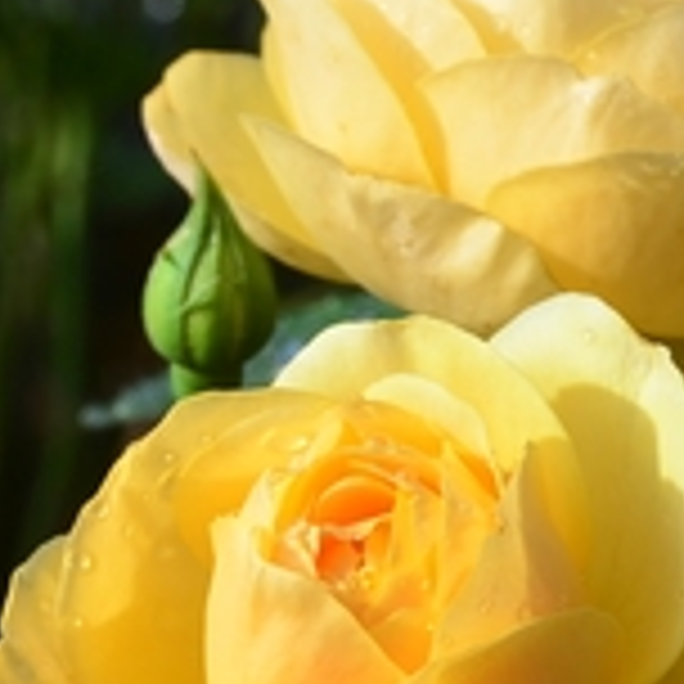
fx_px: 8443
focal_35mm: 378
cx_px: 243
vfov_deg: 4.6
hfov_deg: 4.6
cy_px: 448
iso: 160
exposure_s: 1/125
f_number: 11
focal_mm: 75
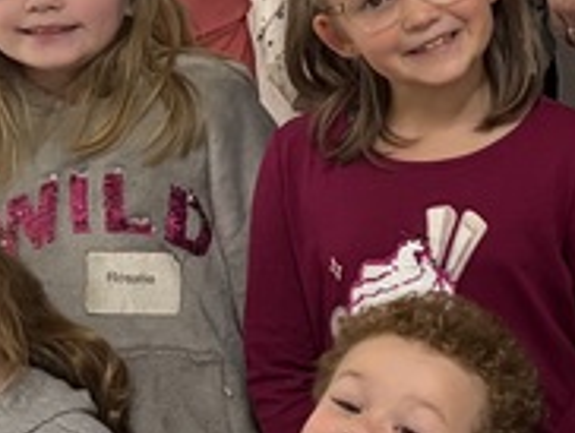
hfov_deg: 11.5
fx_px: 2428
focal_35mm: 146
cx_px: 1308
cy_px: 114
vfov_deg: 10.2
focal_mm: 5.96
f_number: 1.6
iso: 250
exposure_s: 1/60
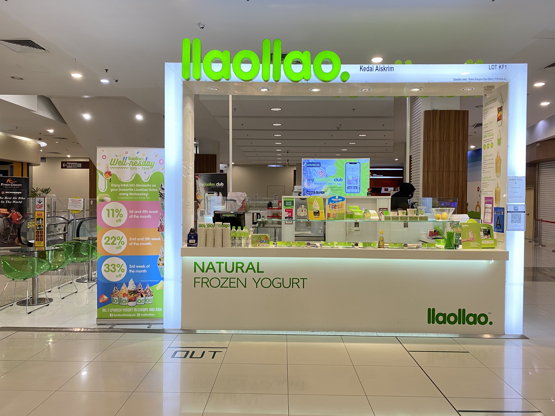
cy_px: 208
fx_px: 417
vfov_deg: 53.1
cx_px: 278
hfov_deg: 67.3
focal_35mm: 26
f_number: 1.8
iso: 64
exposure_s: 1/50
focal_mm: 4.25
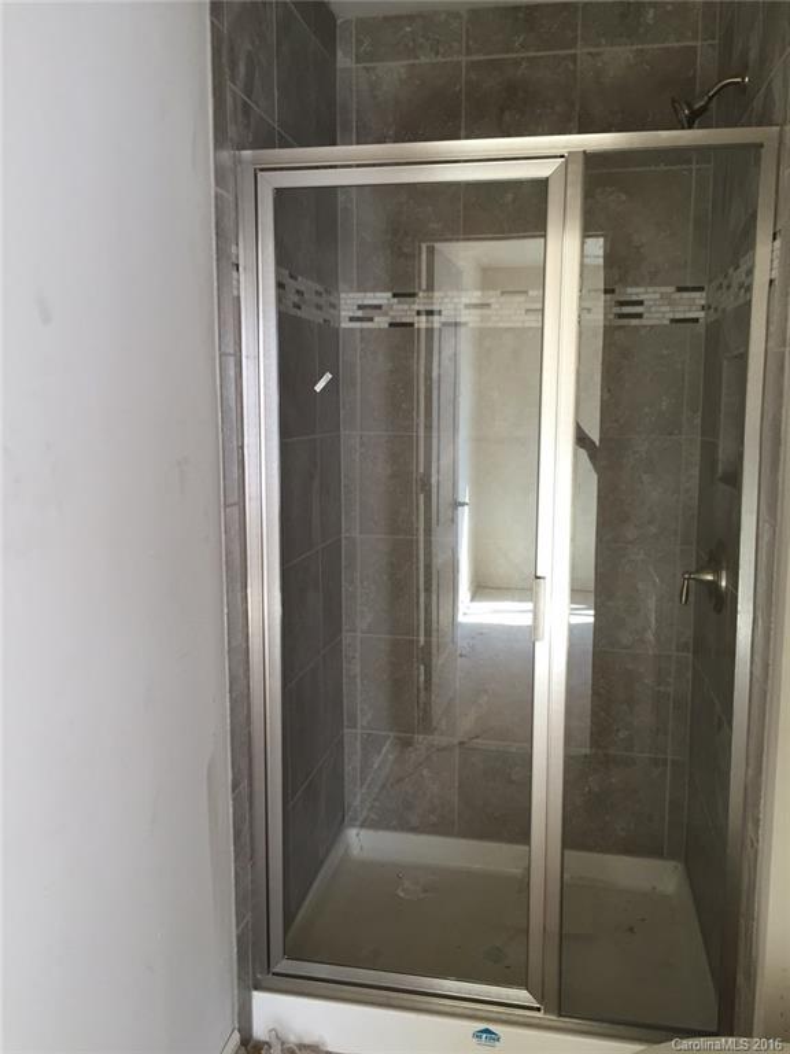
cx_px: 395
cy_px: 527
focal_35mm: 29
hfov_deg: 48.2
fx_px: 882
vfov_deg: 61.7
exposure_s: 1/30
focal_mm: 4.15
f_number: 2.2
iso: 64
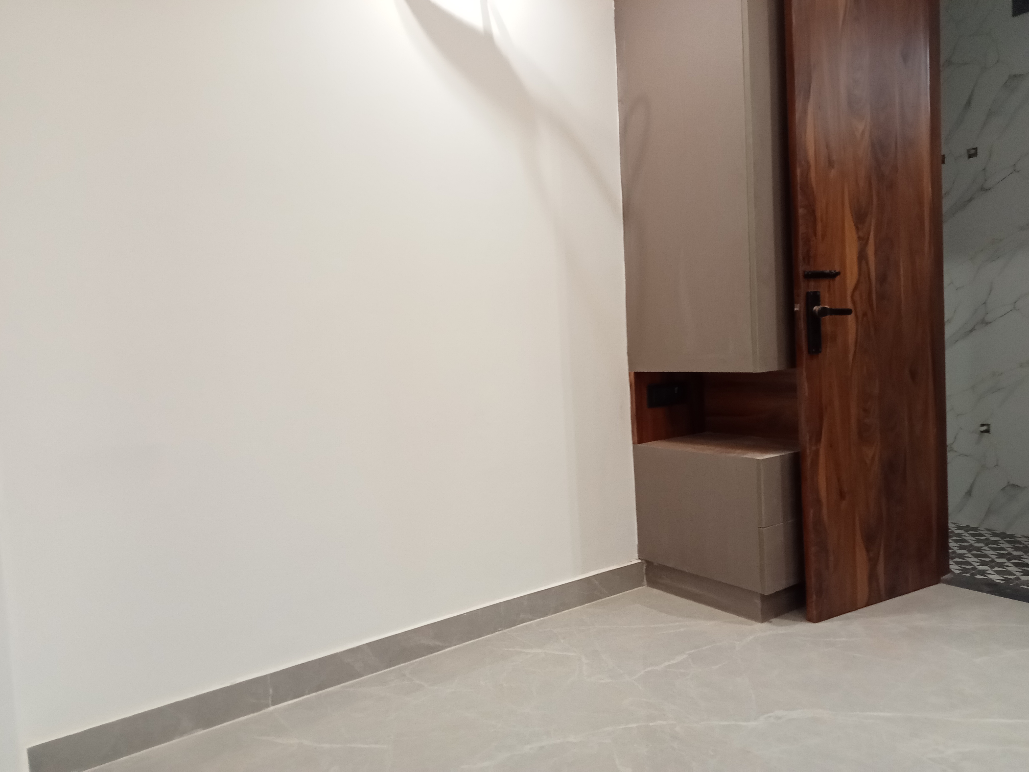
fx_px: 832
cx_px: 514
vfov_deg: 49.7
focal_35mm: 28
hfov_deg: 63.4
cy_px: 386
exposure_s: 1/33.3
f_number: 2.2
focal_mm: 3.46
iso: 374
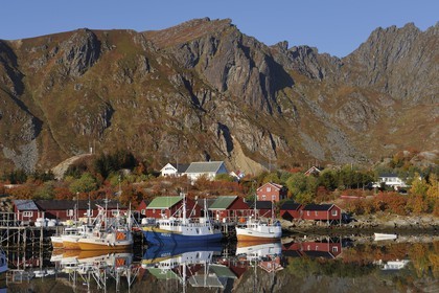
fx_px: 854
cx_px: 220
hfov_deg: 28.8
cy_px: 146
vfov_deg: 19.5
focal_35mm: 70
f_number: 16
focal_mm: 70
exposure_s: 1/160
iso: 200
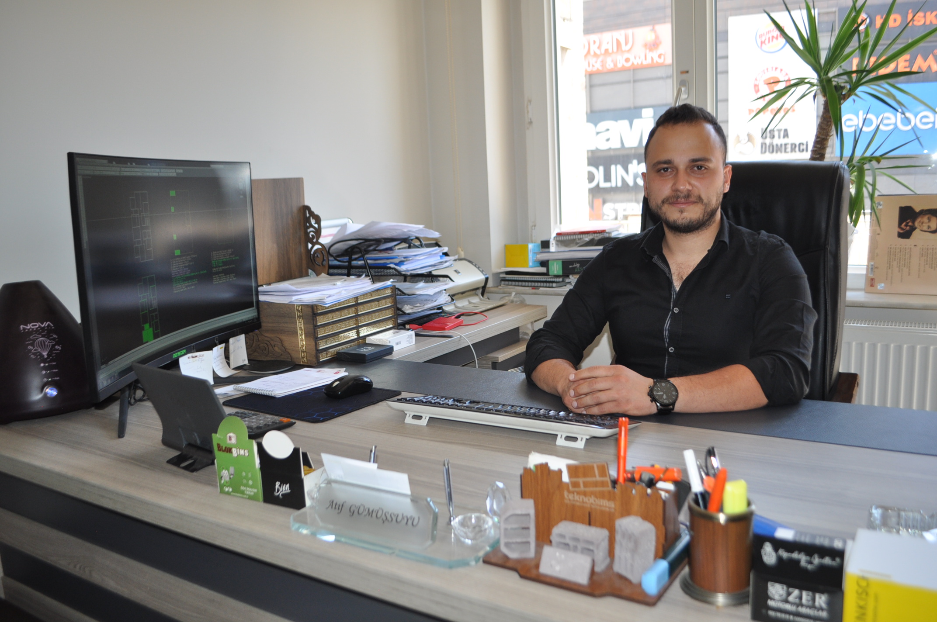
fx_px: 780
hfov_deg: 62.0
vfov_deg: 43.5
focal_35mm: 30
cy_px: 311
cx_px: 468
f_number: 3.8
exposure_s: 1/160
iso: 400
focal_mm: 20
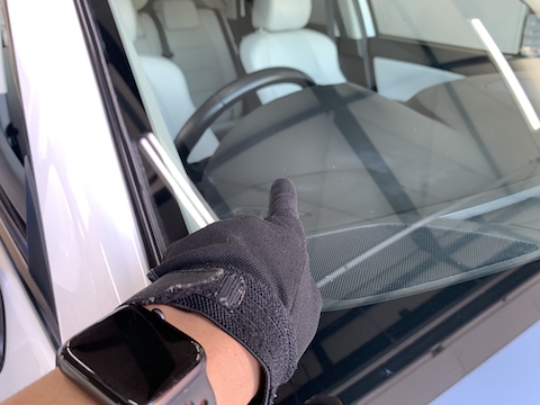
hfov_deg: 67.3
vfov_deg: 53.1
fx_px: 406
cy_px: 202
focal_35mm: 26
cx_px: 270
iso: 160
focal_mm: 4.25
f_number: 1.8
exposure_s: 1/60
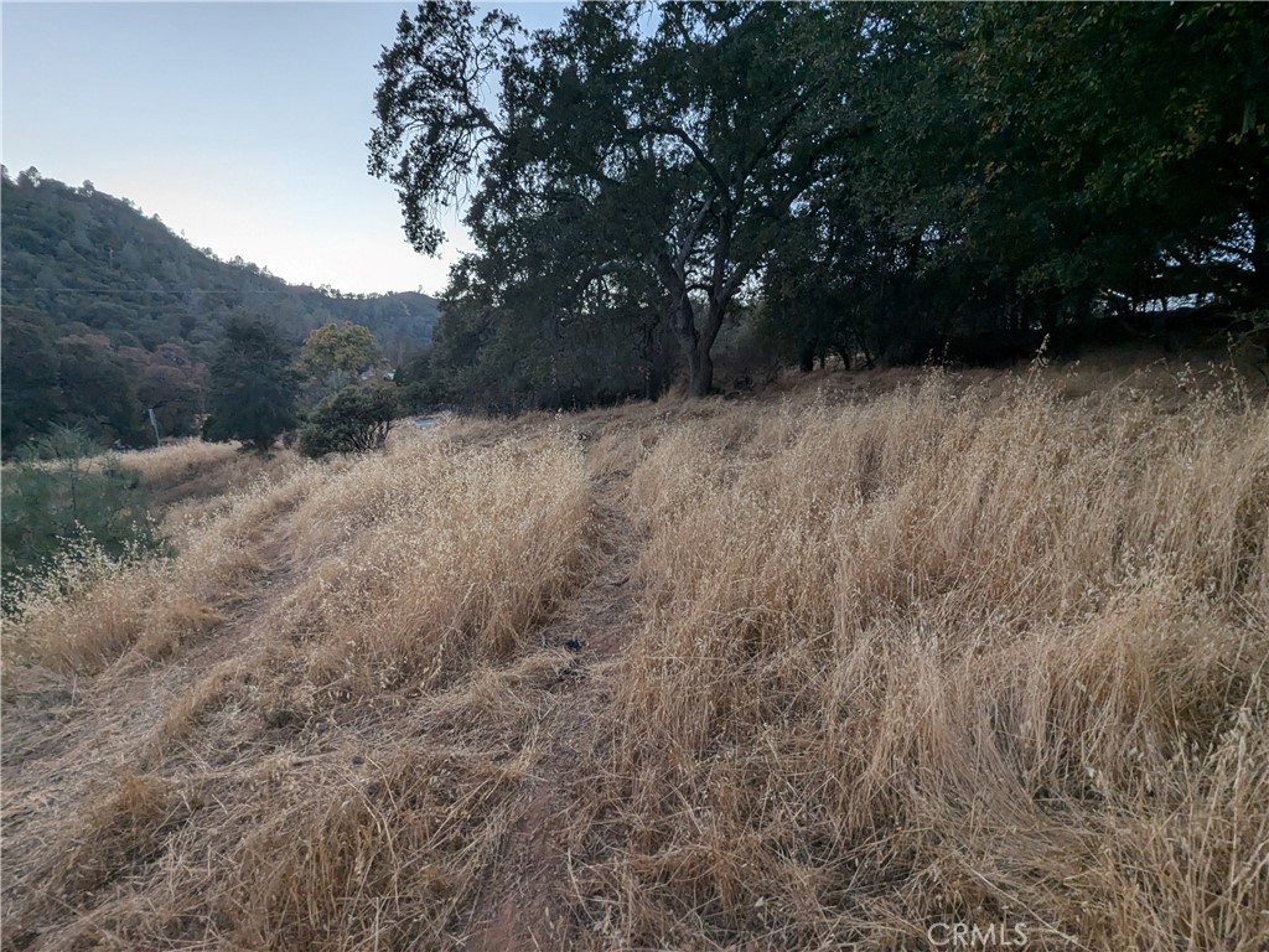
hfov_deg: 94.5
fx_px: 587
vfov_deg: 78.1
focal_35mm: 16
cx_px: 634
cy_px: 476
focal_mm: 2.22
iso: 70
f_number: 2.2
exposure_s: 1/49.5
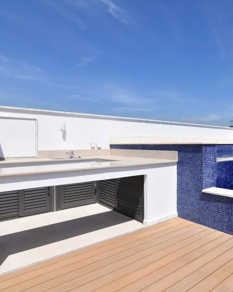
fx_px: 204
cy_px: 146
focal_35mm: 24
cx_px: 192
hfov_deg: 54.5
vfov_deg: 70.9
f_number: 8
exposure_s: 1/500
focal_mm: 11
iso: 125
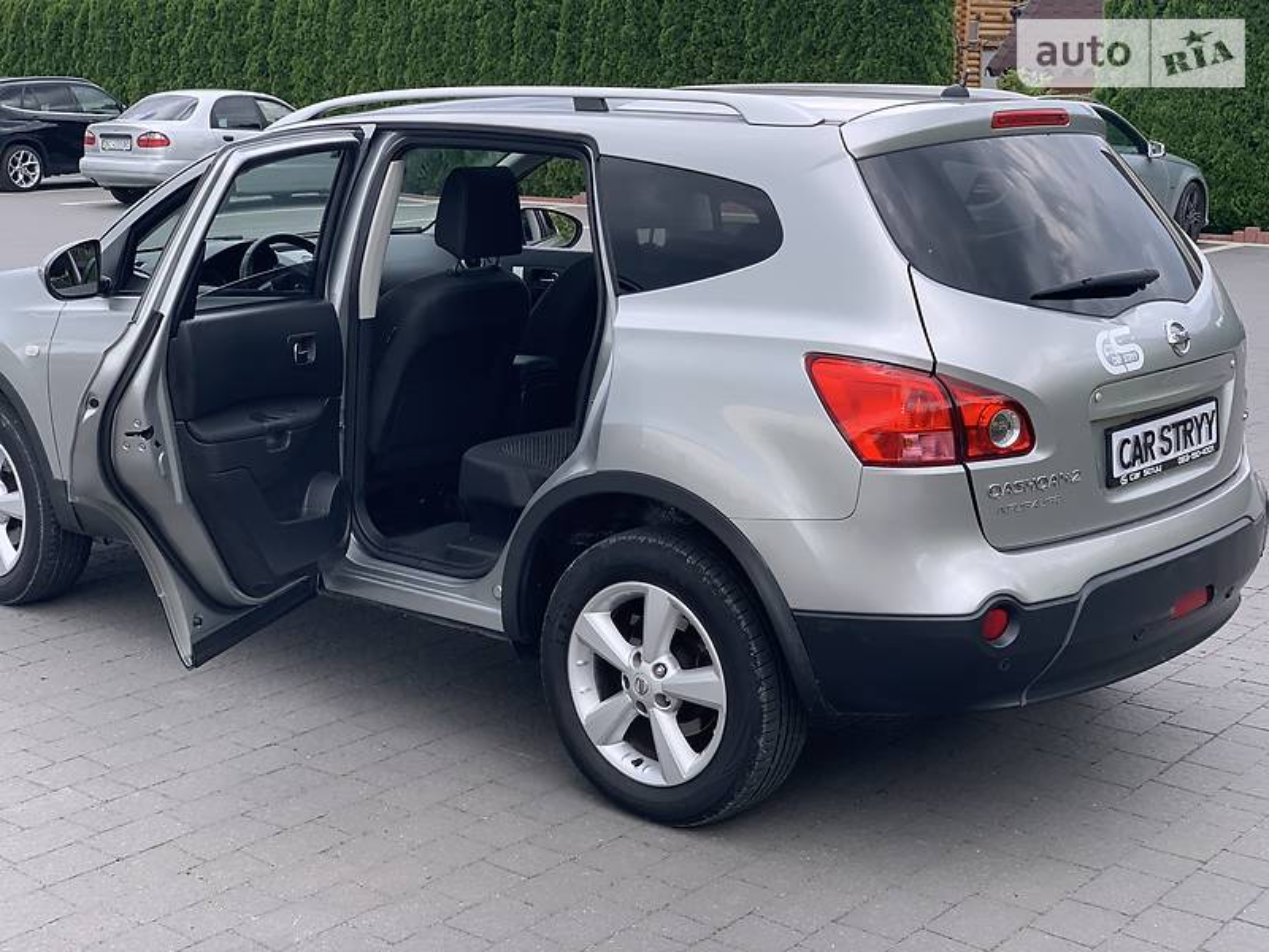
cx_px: 634
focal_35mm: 52
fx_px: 1906
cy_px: 476
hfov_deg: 36.8
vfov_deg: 28.0
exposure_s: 1/296
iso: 16
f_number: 2.4
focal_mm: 6
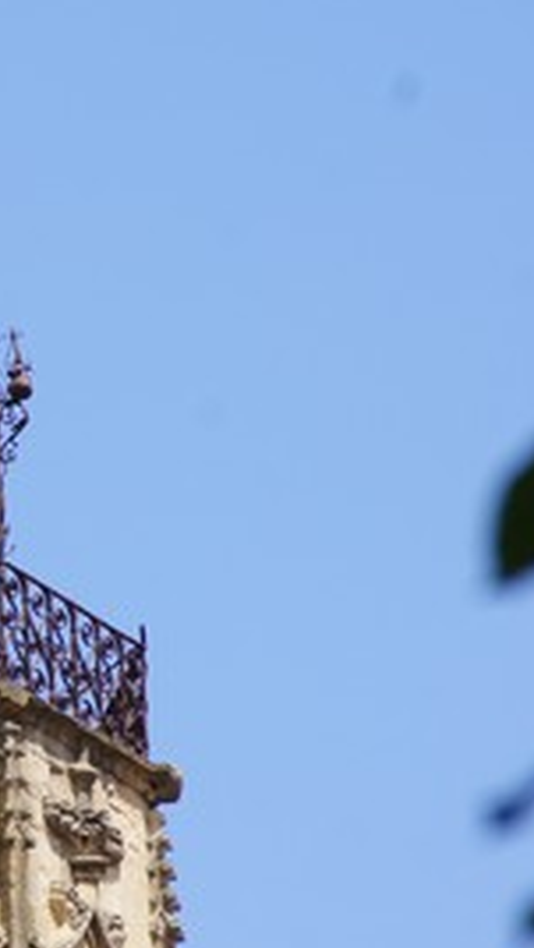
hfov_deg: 3.3
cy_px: 518
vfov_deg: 5.9
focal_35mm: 363
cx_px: -170
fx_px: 9124
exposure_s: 1/250
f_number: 8
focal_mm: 135
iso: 100
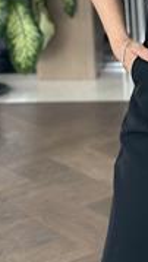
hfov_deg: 8.1
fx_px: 1030
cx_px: 221
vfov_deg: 14.1
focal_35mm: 148
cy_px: -37
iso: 125
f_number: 1.78
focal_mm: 6.86
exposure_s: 1/66
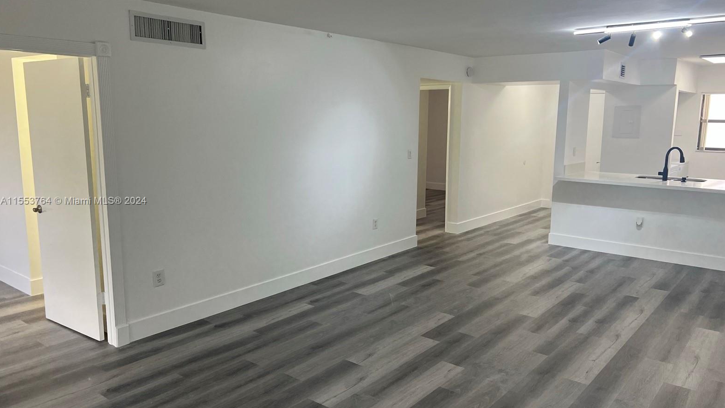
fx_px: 557
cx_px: 369
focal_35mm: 29
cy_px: 201
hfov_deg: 66.1
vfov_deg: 40.2
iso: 80
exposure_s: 1/120
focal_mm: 5.7
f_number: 1.5
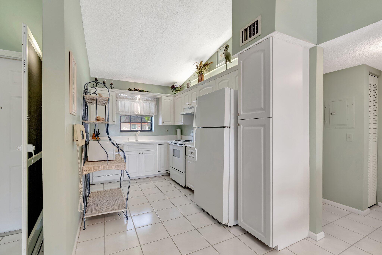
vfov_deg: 77.3
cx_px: 191
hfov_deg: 100.4
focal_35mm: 15
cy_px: 128
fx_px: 159
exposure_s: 1/13
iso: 1000
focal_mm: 10
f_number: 8
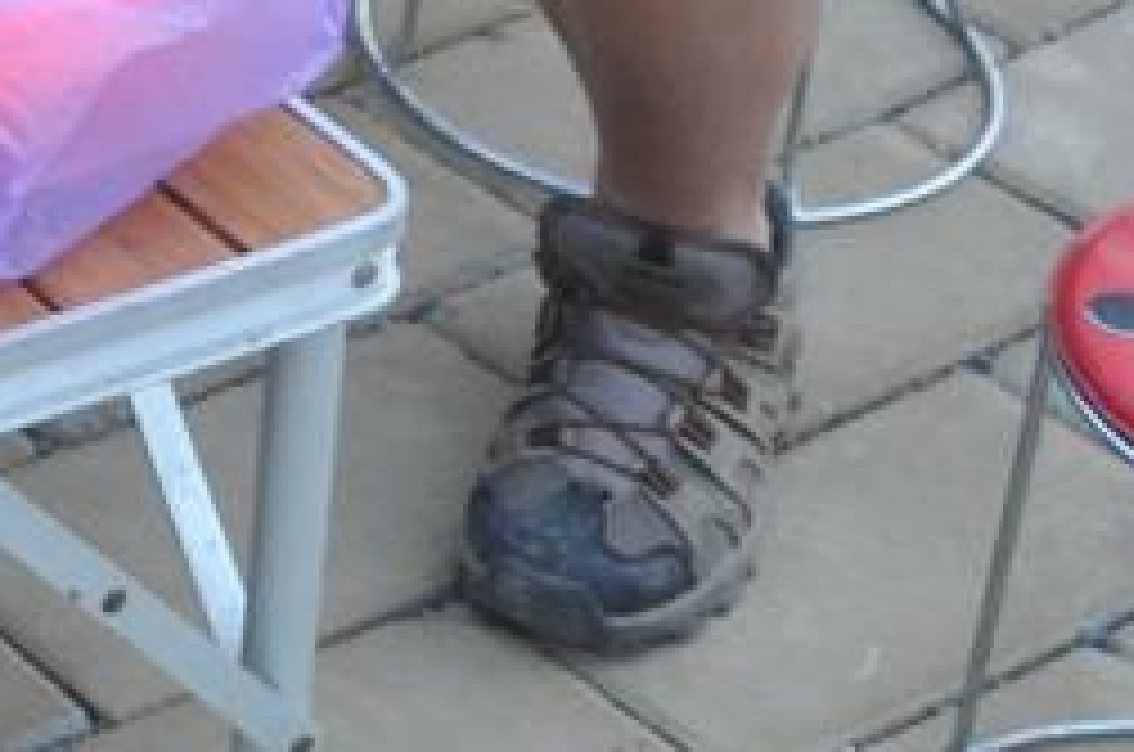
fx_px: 5099
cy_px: -813
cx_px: -1485
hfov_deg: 10.9
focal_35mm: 162
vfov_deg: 8.0
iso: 450
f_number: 2.8
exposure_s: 1/30
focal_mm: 17
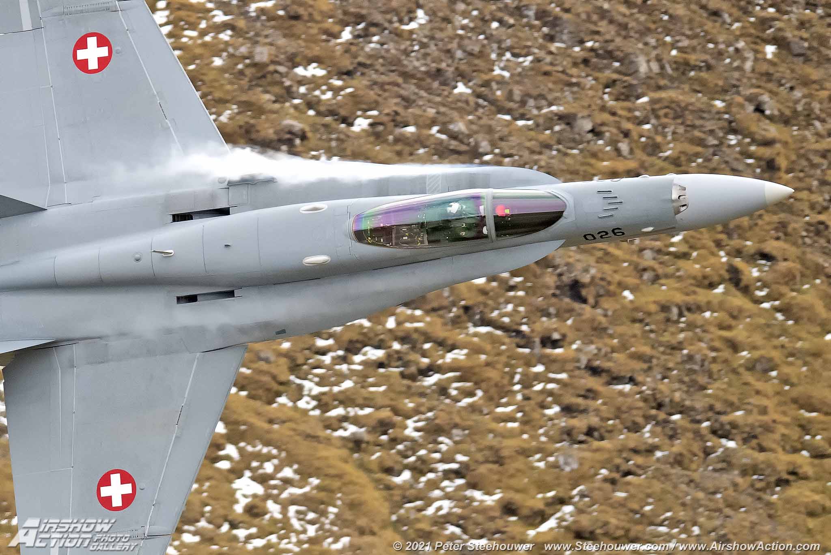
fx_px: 11086
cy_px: 278
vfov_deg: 2.9
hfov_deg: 4.3
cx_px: 416
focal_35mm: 480
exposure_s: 1/4000
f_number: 4
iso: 1250
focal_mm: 400
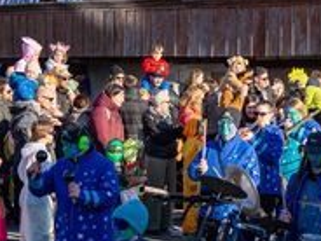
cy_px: 114
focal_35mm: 155
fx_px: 1437
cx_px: 232
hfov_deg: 12.7
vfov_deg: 9.6
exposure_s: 1/1250
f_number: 4.5
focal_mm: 55
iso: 400
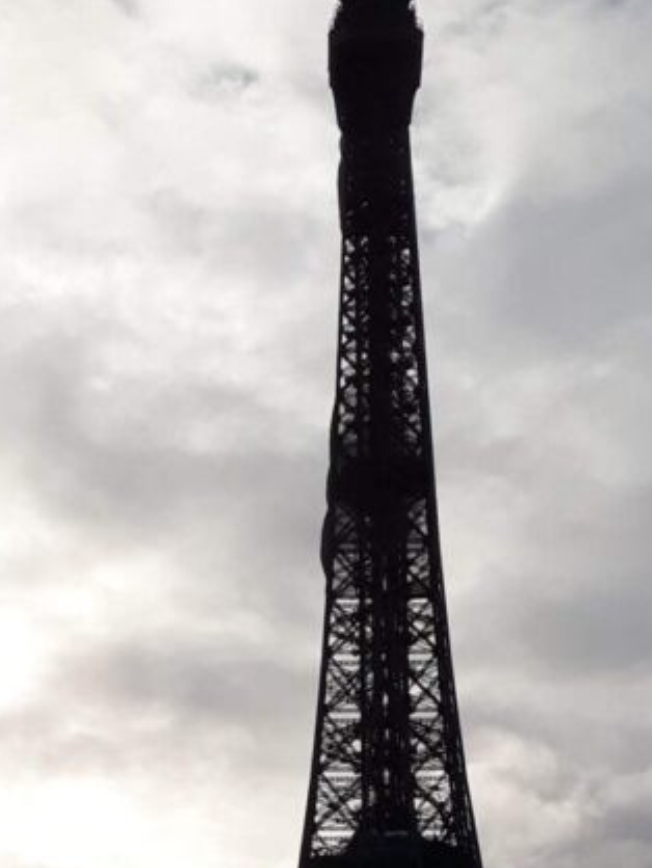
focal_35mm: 93
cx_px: 349
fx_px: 2333
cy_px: 1121
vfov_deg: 19.5
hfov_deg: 15.9
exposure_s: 1/4950
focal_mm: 3.6
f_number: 1.9
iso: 40
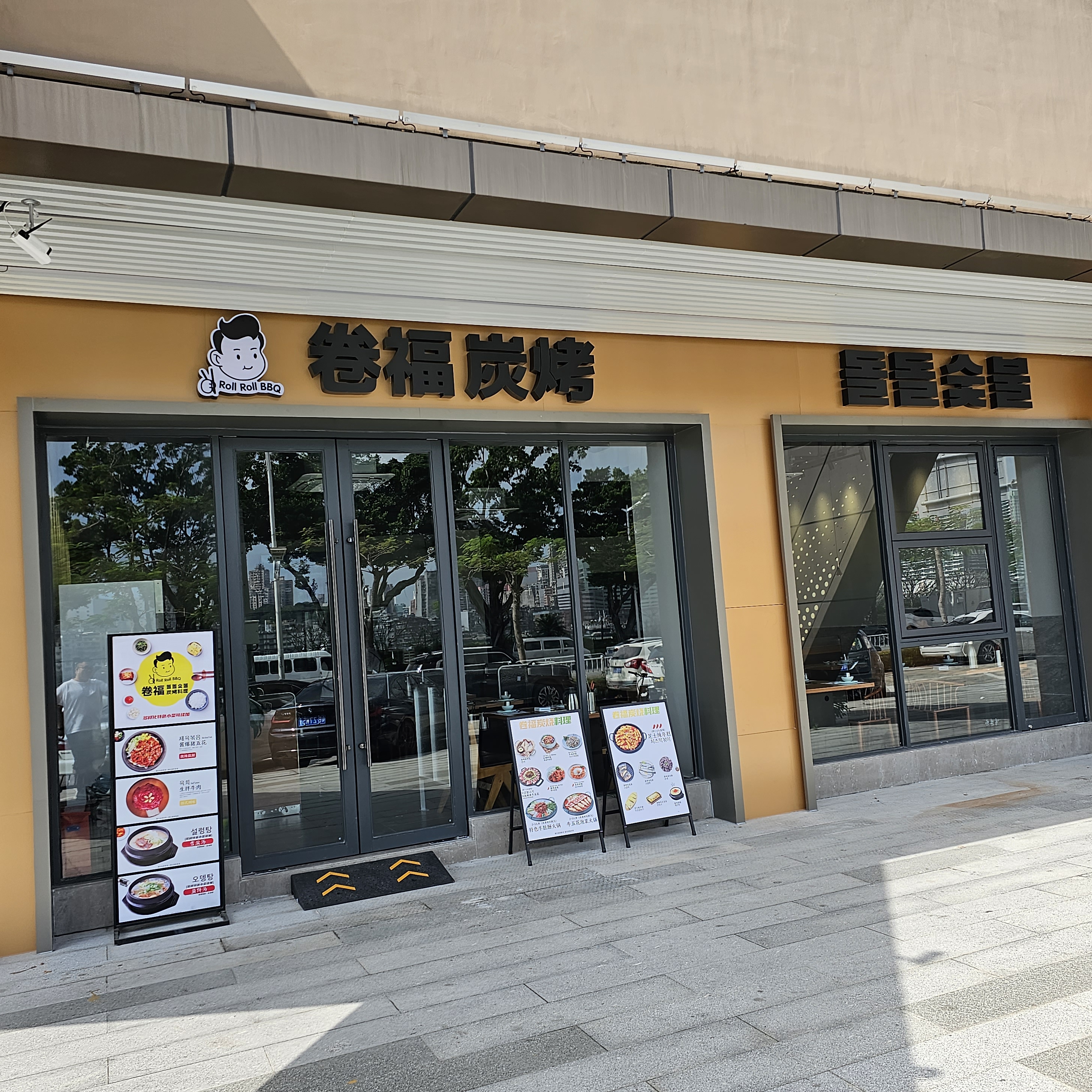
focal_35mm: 28
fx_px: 999
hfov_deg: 57.3
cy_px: 545
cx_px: 559
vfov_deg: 57.3
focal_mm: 6.3
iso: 25
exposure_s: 1/719
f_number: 1.7
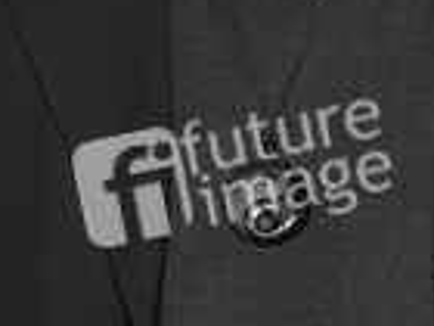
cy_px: -292
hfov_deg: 6.9
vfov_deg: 5.1
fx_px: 3586
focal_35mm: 286
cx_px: 322
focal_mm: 104
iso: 800
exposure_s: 1/200
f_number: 5.6
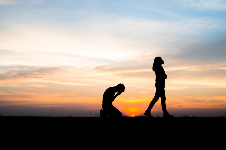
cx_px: 113
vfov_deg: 27.0
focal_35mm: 50
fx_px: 314
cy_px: 75
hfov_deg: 39.6
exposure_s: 1/160
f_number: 9
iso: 250
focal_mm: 50
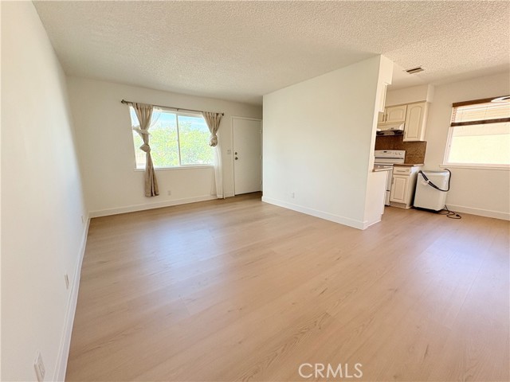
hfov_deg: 102.1
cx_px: 255
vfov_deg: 85.7
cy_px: 191
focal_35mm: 14
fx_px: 206
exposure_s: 1/131
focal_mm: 2.22
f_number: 2.2
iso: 100
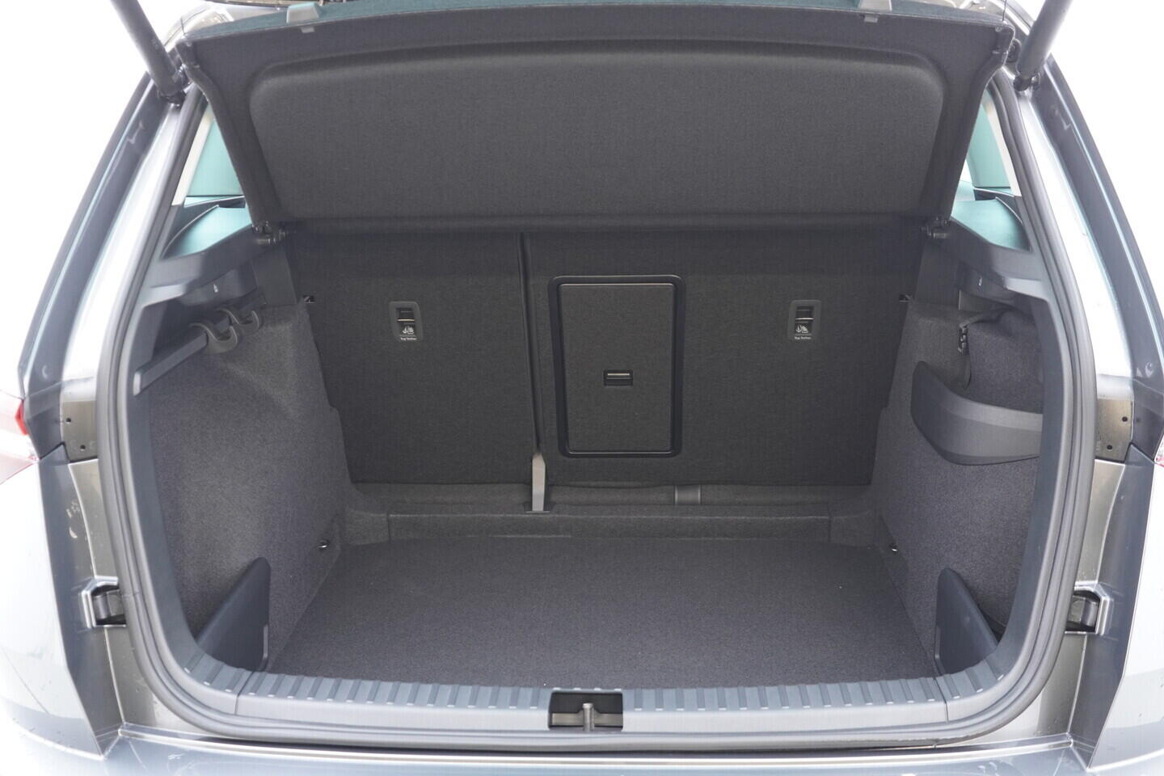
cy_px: 388
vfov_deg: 36.9
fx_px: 1164
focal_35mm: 36
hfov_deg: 53.1
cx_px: 582
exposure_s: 1/40
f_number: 2.8
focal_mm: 24
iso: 1000
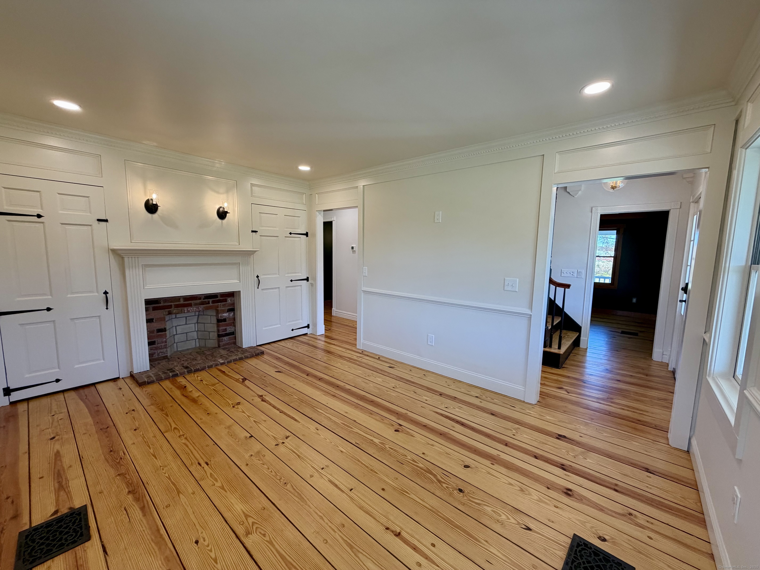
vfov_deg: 85.7
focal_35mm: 14
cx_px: 380
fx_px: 307
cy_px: 285
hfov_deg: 102.1
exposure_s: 1/120
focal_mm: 2.22
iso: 160
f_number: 2.2
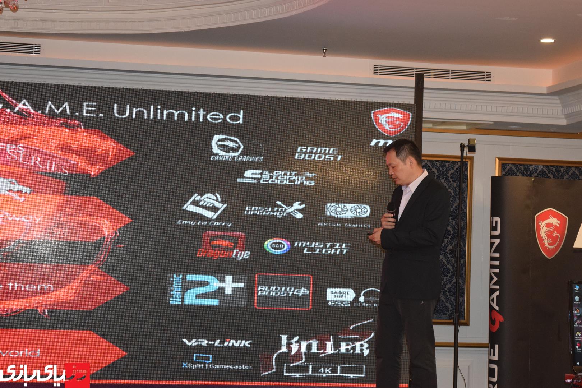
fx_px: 1334
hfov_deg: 24.6
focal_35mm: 82
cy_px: 194
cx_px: 291
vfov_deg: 16.6
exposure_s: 1/60
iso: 2800
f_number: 5.6
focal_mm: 55
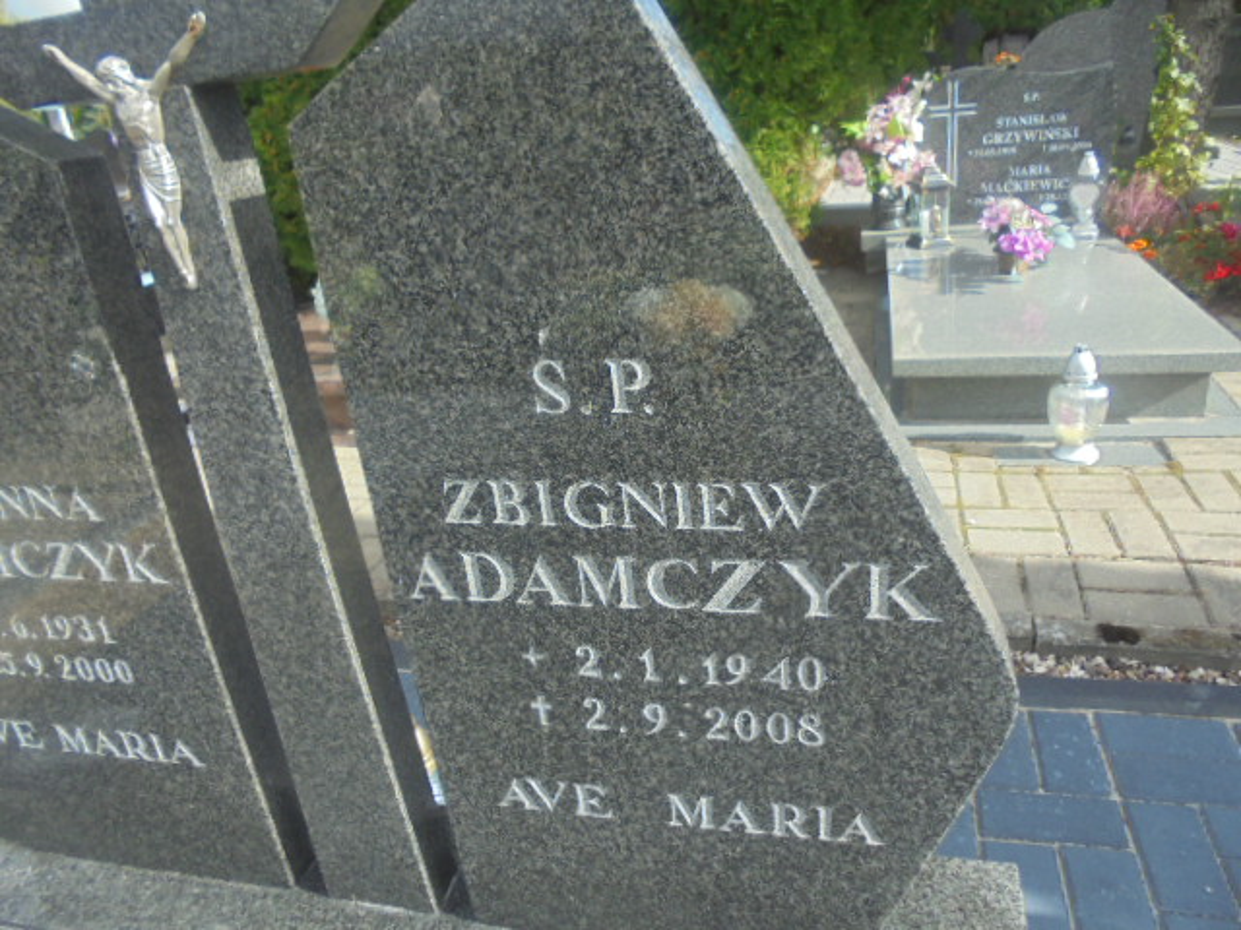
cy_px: 465
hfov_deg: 67.3
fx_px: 932
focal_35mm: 26
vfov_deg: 53.1
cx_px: 620
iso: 100
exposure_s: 1/400
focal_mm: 4.6
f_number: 3.5
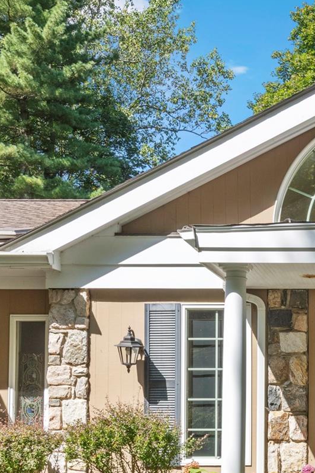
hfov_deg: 21.7
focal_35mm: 59
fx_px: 774
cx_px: 356
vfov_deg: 33.1
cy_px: 372
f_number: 13
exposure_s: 1/100
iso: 200
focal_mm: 23
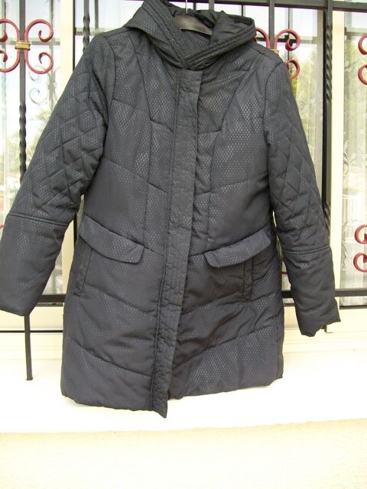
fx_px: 481
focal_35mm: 34
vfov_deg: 54.0
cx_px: 184
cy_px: 244
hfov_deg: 41.8
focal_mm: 6.1
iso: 64
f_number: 2.7
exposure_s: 1/100
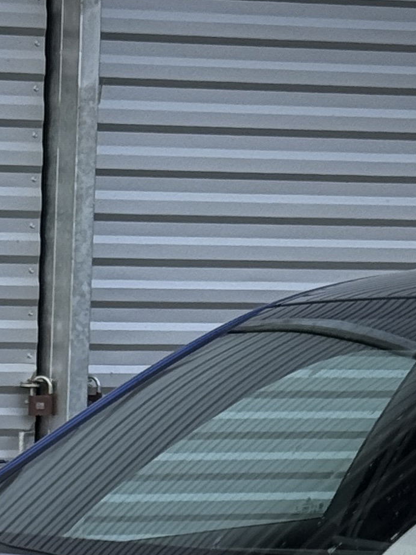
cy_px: 1076
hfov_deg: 7.0
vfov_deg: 8.9
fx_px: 3380
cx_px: -35
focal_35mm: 211
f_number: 1.78
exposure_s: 1/1608
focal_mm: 6.76
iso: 100
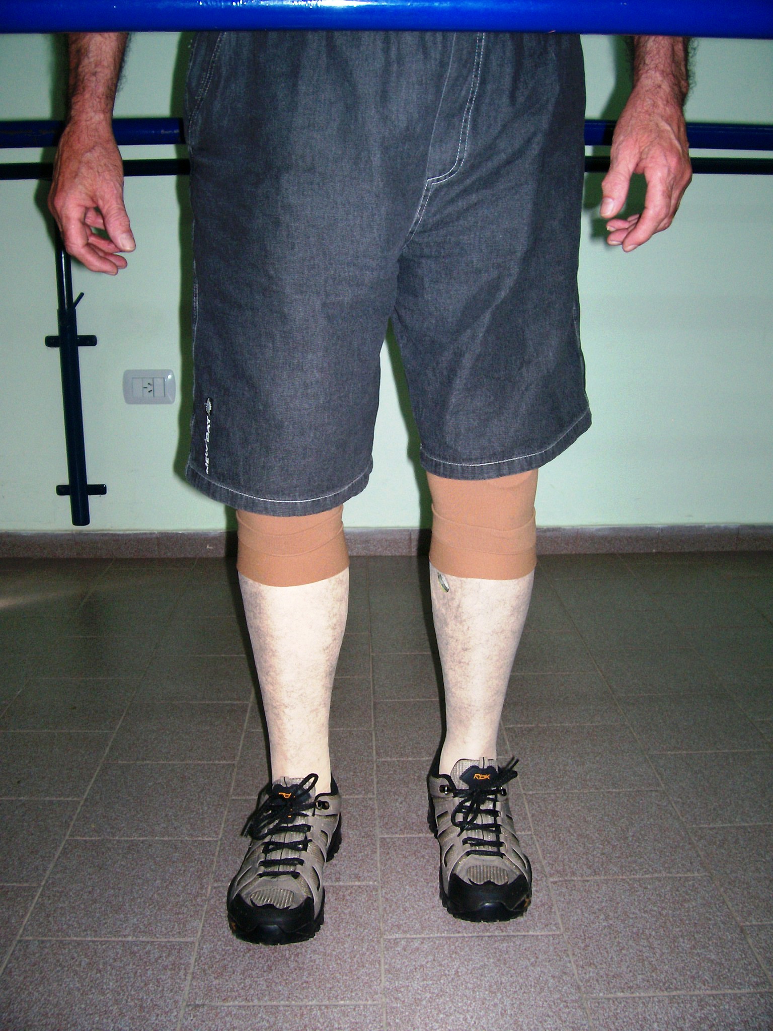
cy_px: 516
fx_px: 1012
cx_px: 386
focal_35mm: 34
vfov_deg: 54.0
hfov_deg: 41.8
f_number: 2.7
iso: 80
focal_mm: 5.6
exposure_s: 1/64
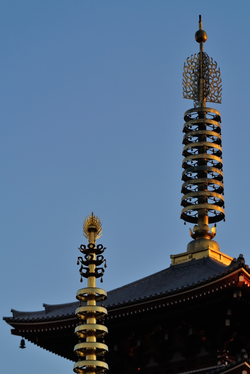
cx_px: 125
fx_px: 1964
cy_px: 187
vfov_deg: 10.9
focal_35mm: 189
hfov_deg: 7.3
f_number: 5
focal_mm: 70
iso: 100
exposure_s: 1/200
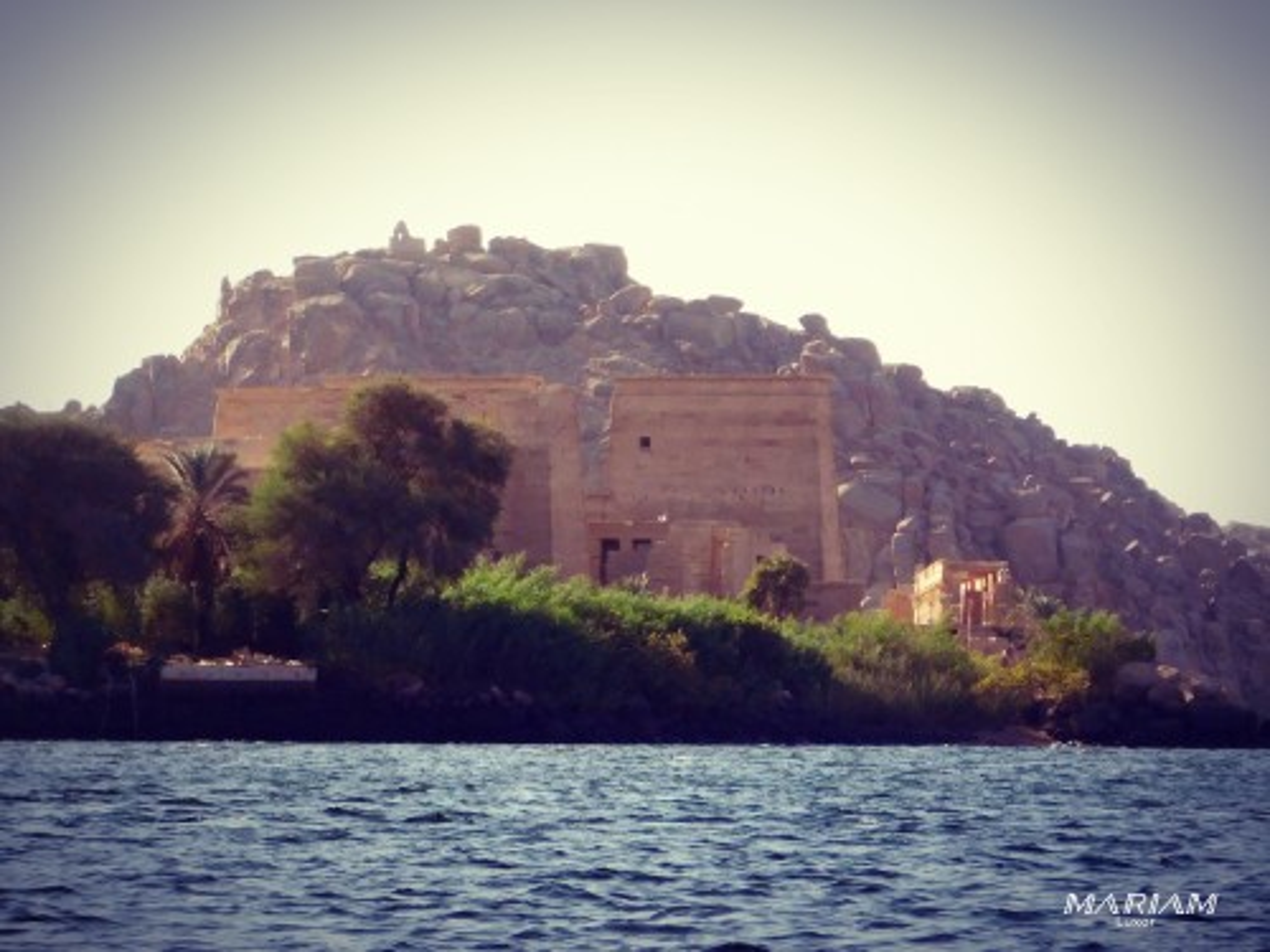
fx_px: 6751
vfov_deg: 8.1
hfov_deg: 10.7
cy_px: 476
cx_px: 635
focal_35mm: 184
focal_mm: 32.7
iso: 125
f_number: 5.4
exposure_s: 1/500
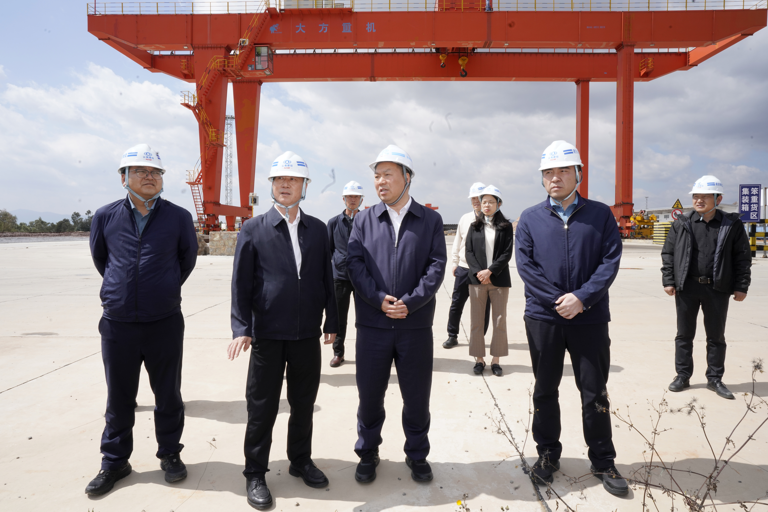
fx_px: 448
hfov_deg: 81.2
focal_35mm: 21
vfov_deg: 59.5
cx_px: 384
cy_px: 256
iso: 500
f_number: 22
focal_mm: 21
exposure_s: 1/160
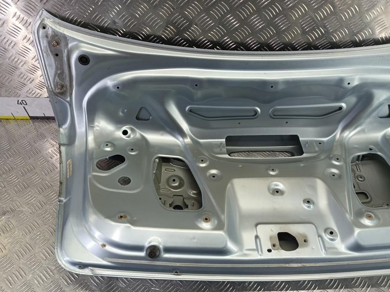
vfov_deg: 58.9
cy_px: 146
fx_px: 259
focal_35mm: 23
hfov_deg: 73.9
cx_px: 195
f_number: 1.6
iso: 101
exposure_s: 1/50
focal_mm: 4.11
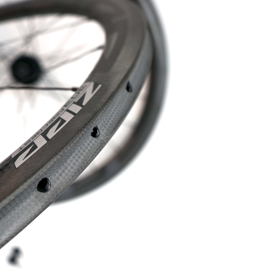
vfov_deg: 41.9
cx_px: 139
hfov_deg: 41.9
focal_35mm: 40
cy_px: 140
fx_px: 365
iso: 500
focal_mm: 31
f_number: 4
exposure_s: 1/60
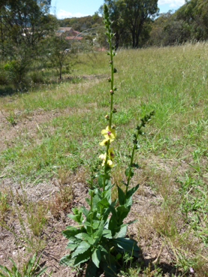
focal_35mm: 26
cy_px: 140
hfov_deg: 53.1
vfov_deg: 67.3
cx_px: 102
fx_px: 208
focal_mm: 4.5
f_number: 4
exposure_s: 1/640
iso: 100
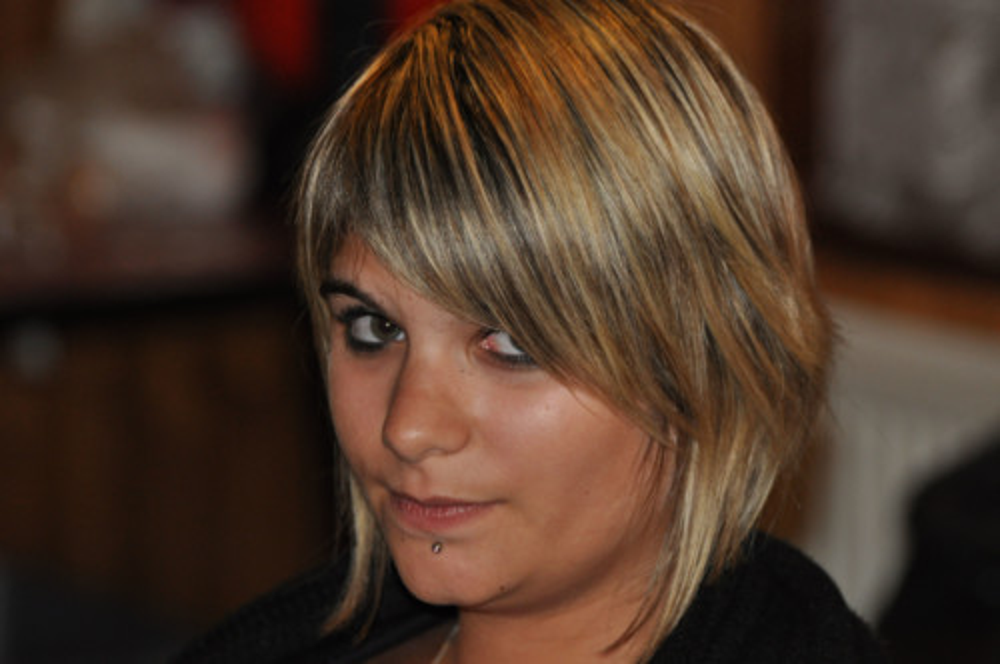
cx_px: 500
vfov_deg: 6.3
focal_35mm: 218
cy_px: 332
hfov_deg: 9.5
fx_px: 6034
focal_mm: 145
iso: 800
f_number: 4.8
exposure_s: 1/60
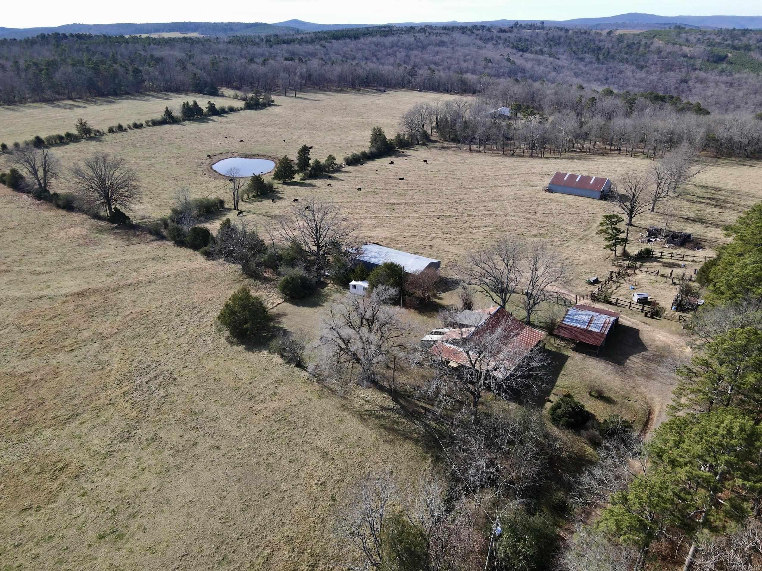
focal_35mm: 24
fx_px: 528
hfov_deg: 71.6
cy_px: 286
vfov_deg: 56.8
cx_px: 381
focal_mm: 4.5
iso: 270
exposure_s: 1/15
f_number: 2.8
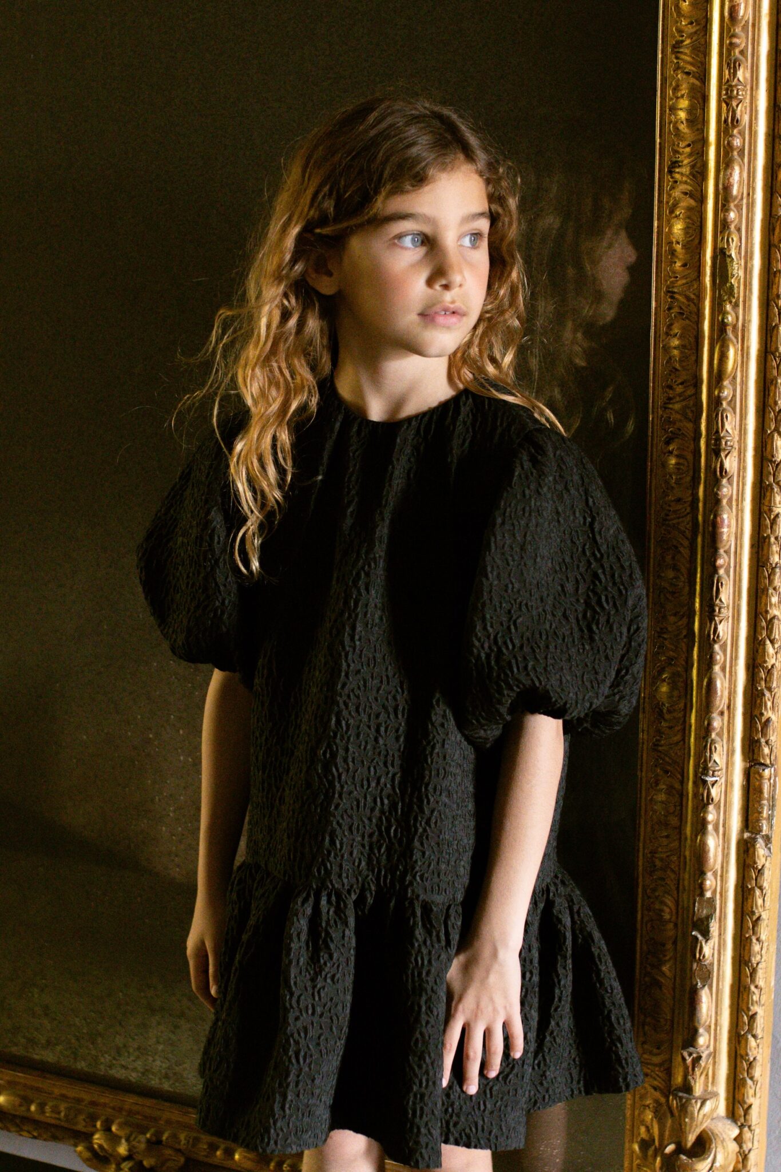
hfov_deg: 37.8
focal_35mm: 35
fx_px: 1139
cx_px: 390
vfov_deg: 54.4
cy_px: 586
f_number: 2.5
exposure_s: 1/320
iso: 5000
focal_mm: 35
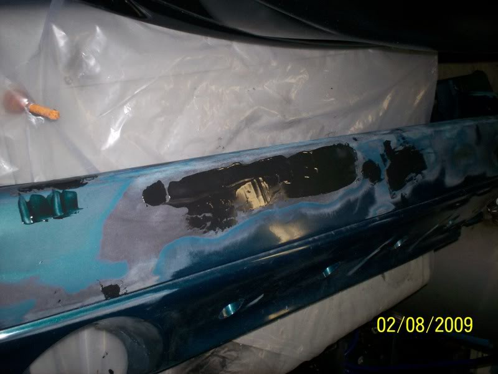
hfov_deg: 51.4
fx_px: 518
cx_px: 249
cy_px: 187
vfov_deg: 39.7
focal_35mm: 36
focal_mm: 6
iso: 140
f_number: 4.5
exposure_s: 1/60
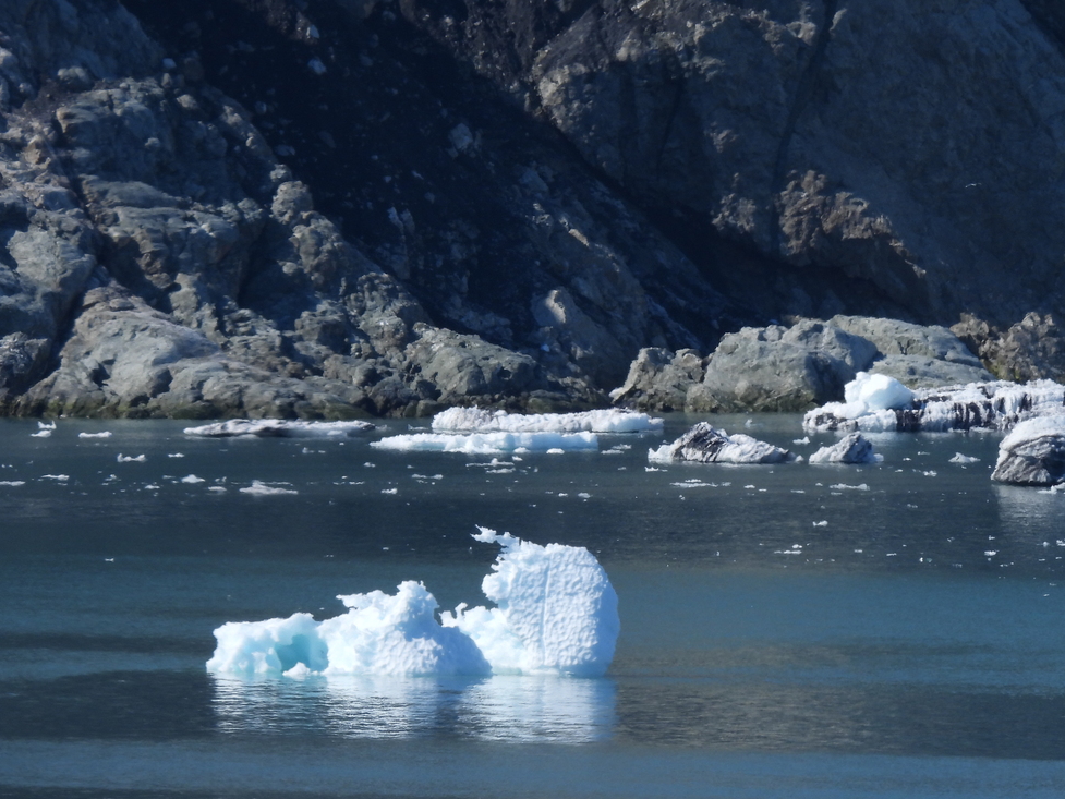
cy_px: 453
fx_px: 40309
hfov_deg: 1.5
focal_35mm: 1310
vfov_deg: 1.1
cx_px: 665
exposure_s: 1/800
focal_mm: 178
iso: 100
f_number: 5.6
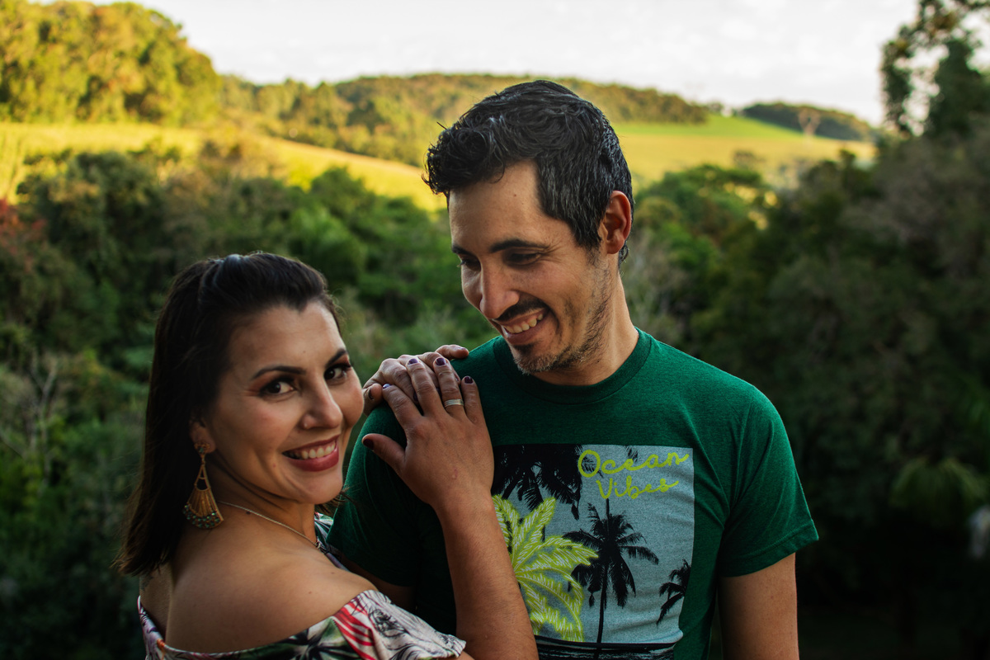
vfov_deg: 25.8
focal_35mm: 52
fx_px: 1444
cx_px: 495
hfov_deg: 37.9
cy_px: 330
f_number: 3.5
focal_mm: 35
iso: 100
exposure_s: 1/125
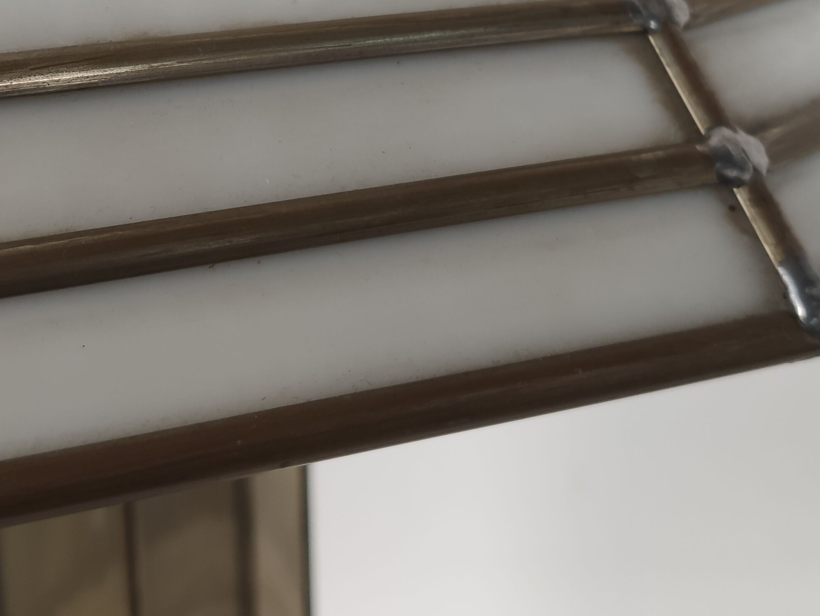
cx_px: 363
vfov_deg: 26.7
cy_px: 81
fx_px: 1256
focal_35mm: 53
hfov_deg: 36.1
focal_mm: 4.75
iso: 231
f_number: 1.75
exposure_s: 1/100
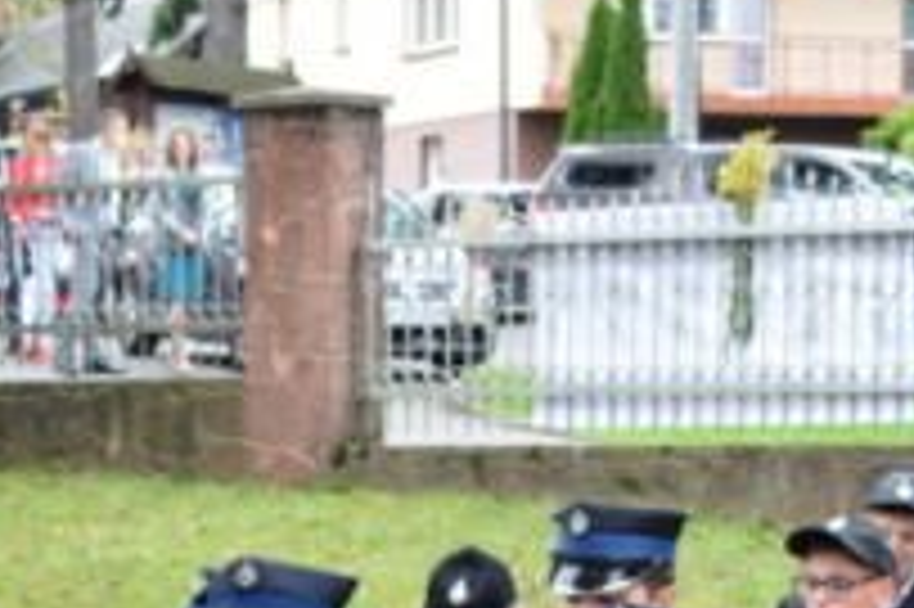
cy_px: 894
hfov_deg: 12.6
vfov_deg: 8.3
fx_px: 4084
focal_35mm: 161
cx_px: 27
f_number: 6.3
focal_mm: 34
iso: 400
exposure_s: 1/160
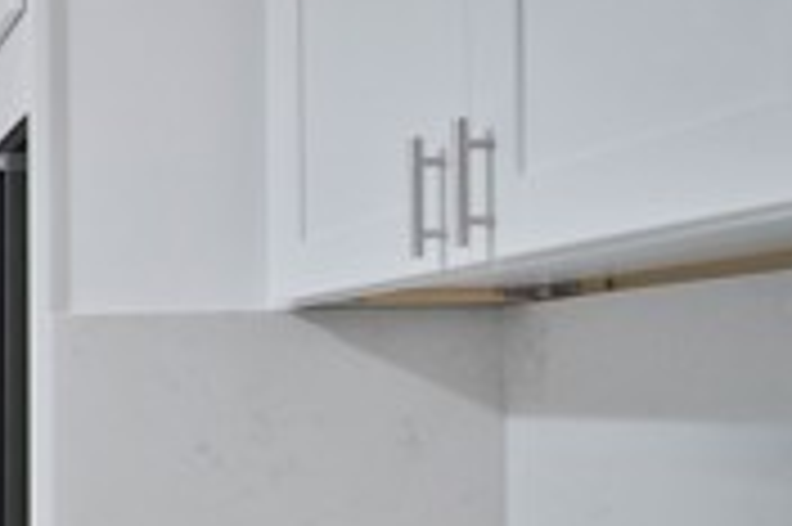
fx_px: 1121
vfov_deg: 26.3
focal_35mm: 51
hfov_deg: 23.5
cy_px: 357
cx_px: -576
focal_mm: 14
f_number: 5.6
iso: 400
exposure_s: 1/640
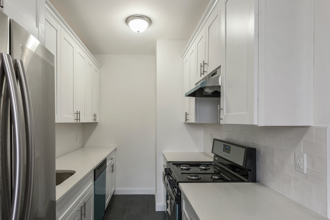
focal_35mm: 21
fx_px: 193
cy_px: 123
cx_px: 146
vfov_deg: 59.4
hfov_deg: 80.9
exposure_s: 1/25
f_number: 8
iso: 400
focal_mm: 18
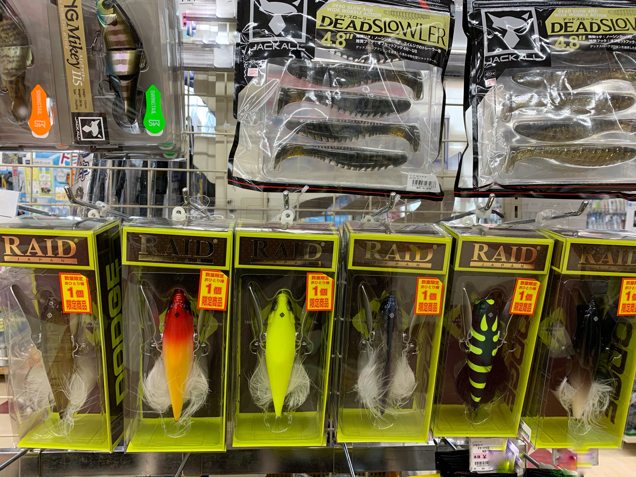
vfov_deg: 53.1
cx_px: 318
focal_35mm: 26
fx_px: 478
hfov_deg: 67.3
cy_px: 238
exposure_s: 1/60
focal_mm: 4.25
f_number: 1.8
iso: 80
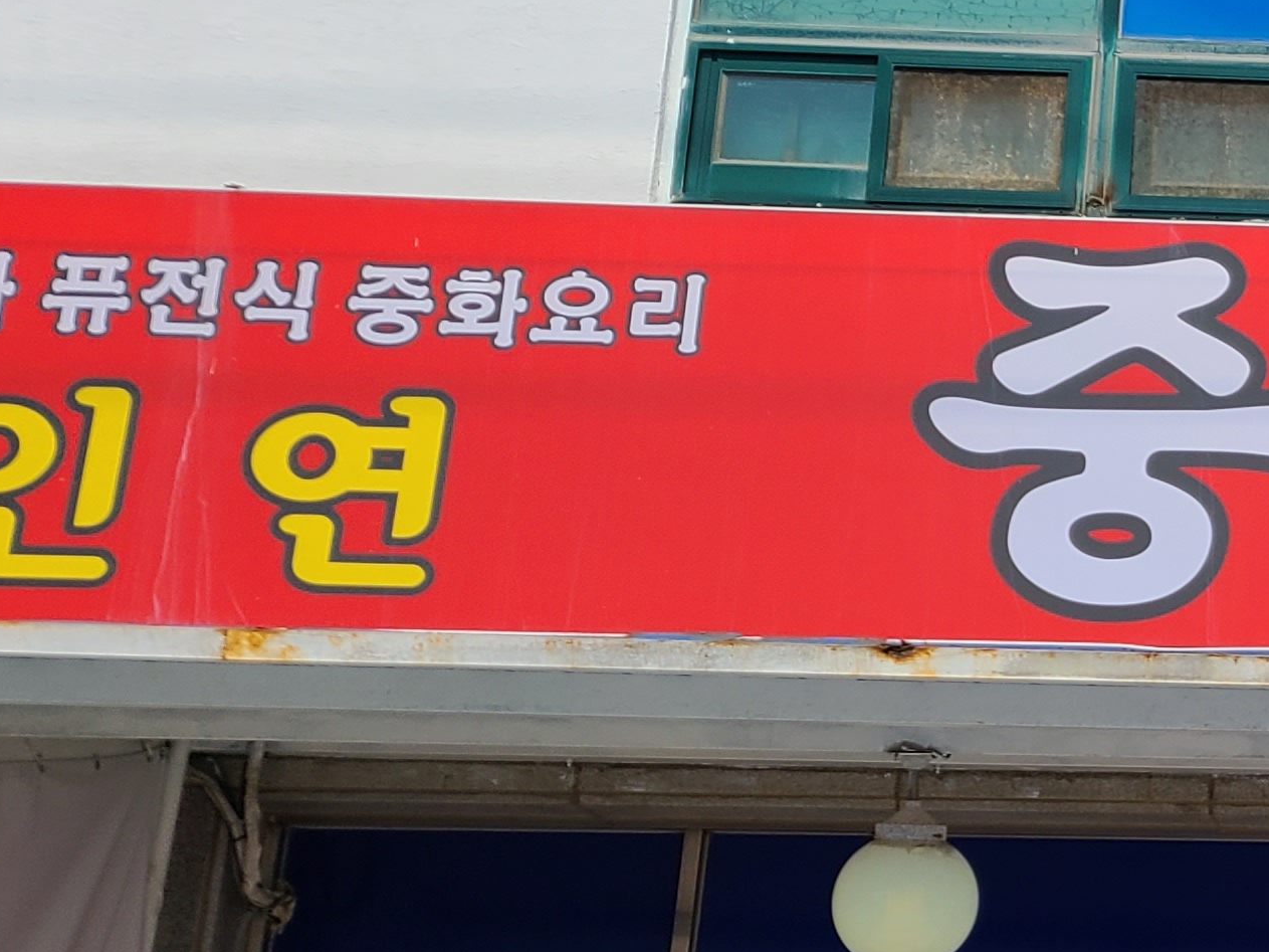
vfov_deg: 17.8
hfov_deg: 20.7
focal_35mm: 83
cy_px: 433
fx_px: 3042
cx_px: 1804
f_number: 1.8
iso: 40
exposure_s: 1/4578
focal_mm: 5.4
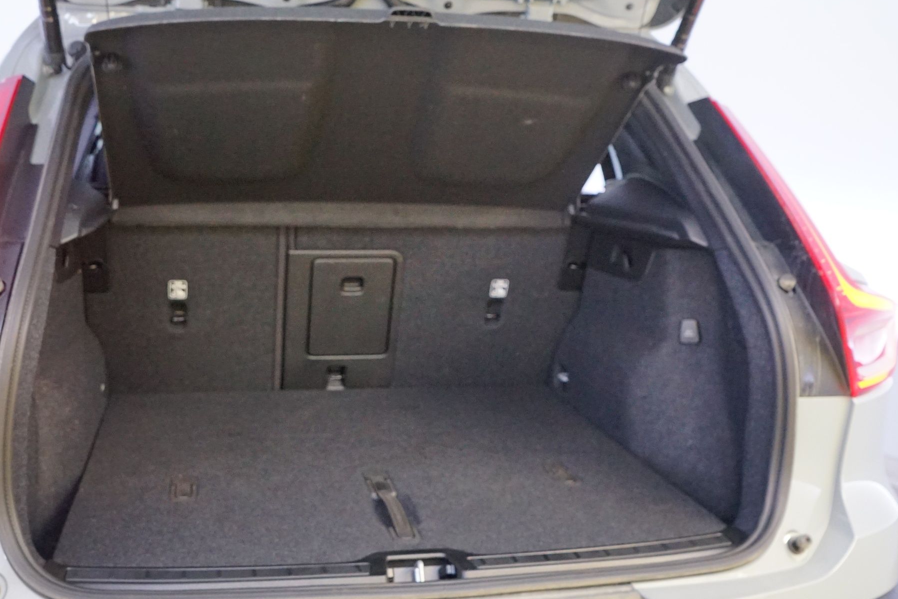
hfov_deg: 49.4
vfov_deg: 34.2
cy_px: 258
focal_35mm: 39
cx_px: 385
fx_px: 973
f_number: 5.6
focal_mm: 28
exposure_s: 1/30
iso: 3200
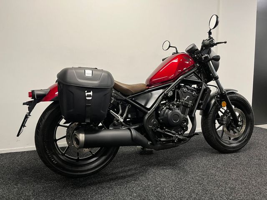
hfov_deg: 67.3
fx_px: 201
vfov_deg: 53.1
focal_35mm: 26
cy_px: 100
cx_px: 134
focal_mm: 5.1
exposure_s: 1/50
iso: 100
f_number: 1.6
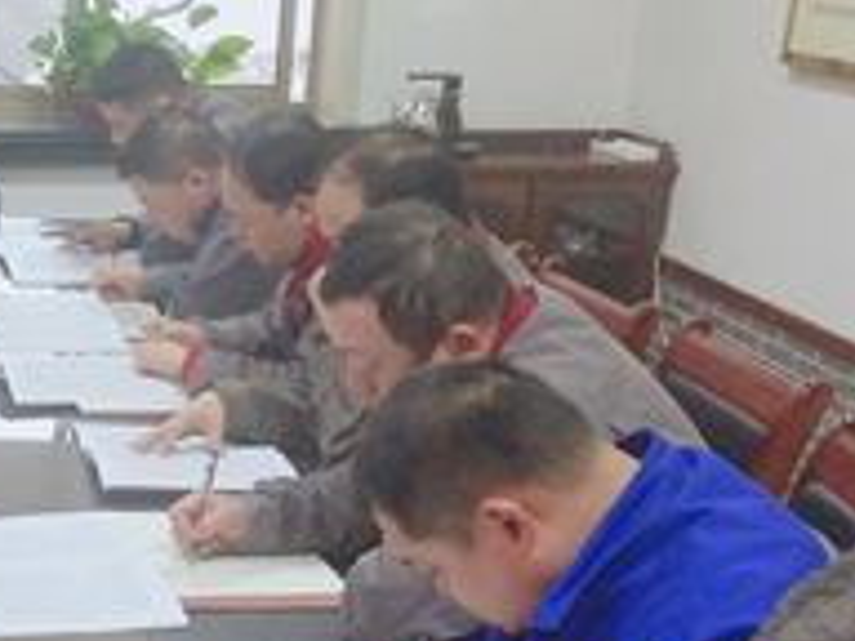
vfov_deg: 16.8
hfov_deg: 21.1
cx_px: -196
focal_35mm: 86
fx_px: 2124
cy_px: 628
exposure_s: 1/50
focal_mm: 3.95
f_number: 1.8
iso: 234
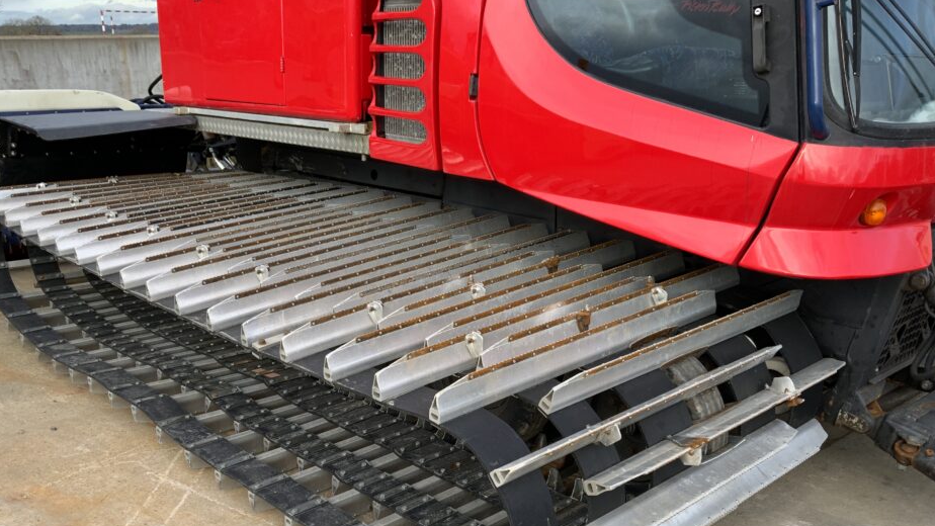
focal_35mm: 35
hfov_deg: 56.6
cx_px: 434
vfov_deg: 33.2
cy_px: 378
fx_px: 868
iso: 16
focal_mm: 3
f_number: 1.8
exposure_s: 1/238
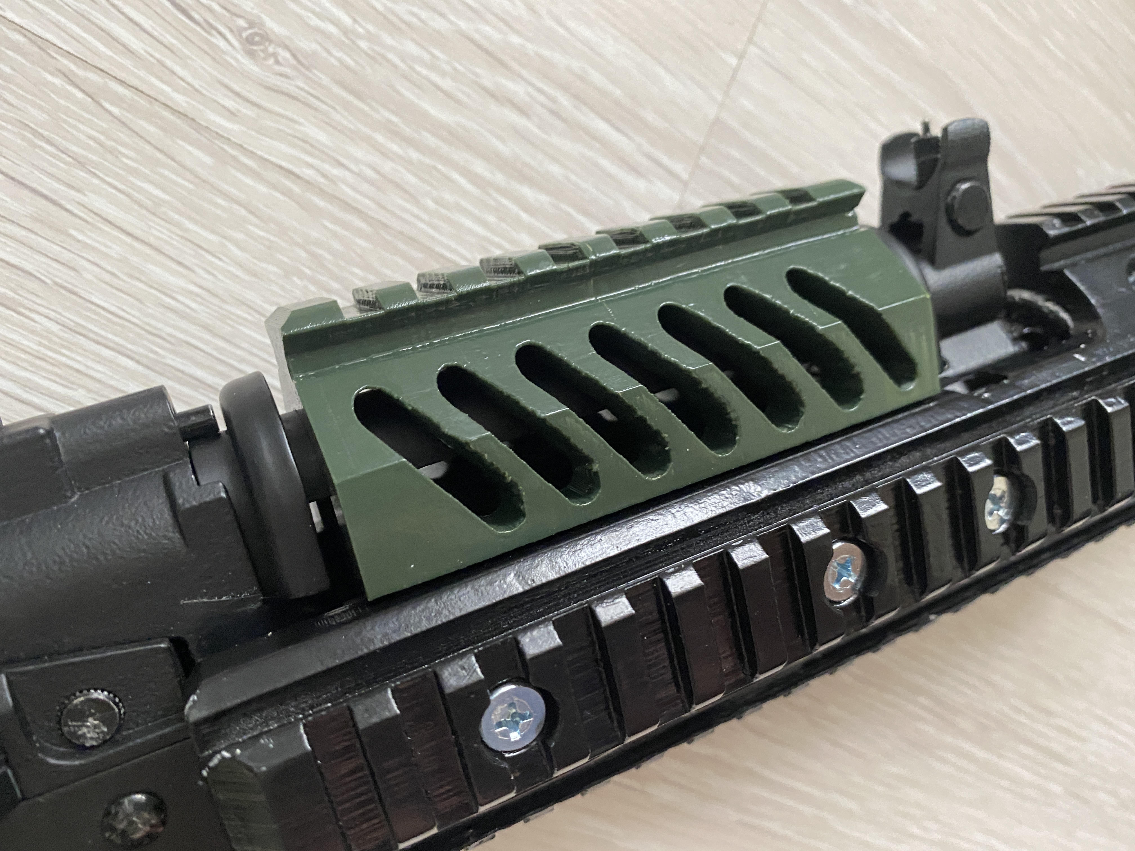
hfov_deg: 67.3
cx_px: 568
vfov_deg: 53.1
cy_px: 426
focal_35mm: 26
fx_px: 852
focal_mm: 4.25
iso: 400
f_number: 1.8
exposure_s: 1/60
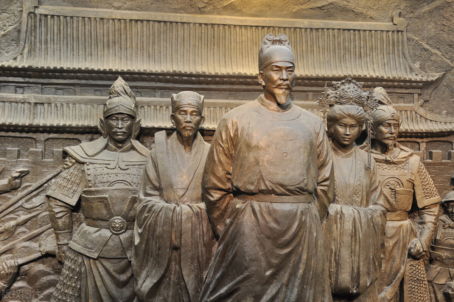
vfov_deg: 26.4
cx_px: 227
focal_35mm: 51
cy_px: 151
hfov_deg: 38.9
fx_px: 642
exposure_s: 1/80
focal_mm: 34
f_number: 3.5
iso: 250
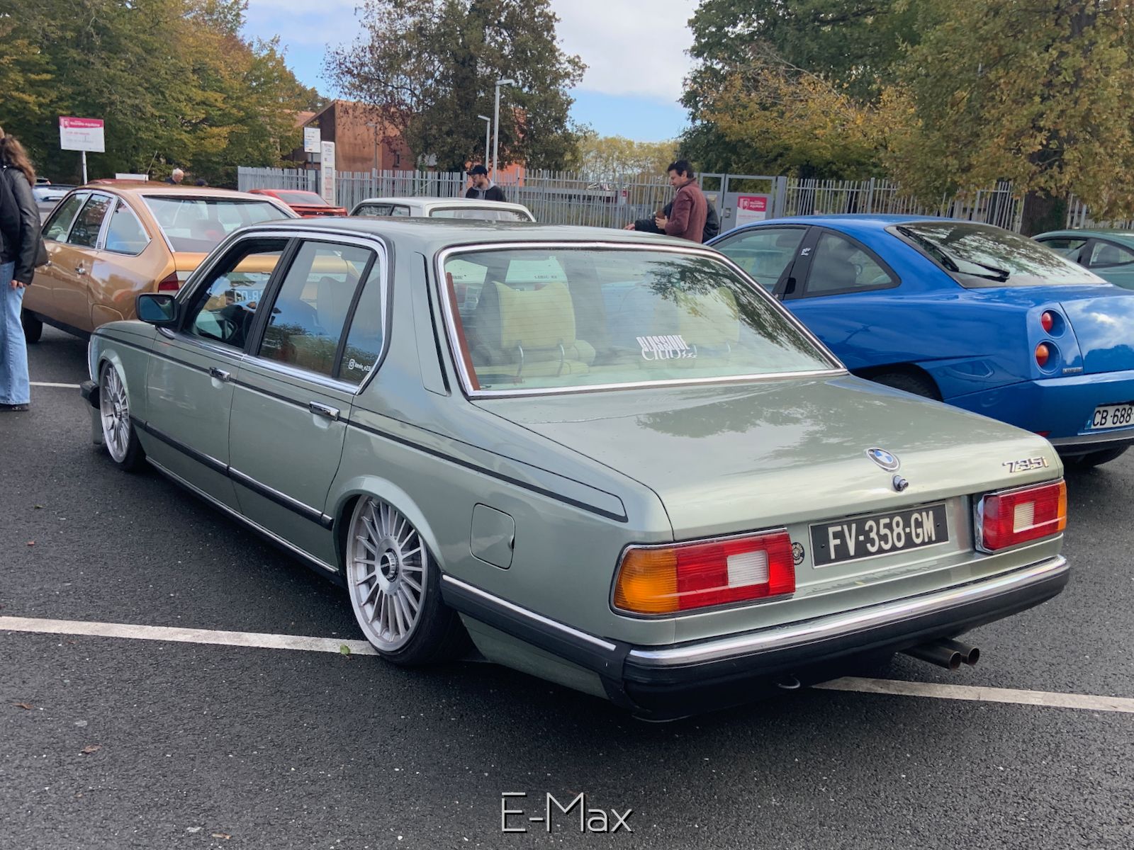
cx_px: 567
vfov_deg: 53.1
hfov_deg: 67.3
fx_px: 852
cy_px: 425
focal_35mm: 26
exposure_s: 1/594
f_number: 1.8
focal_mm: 4.25
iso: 25
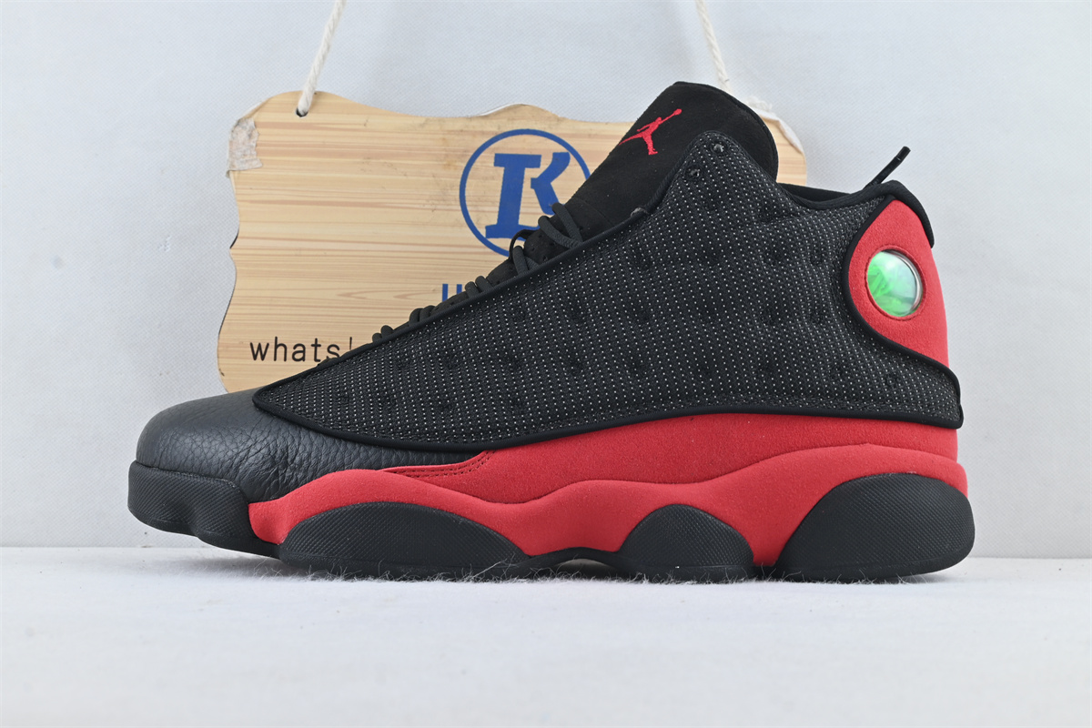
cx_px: 546
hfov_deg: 47.2
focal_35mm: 41
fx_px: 1251
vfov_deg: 32.4
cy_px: 364
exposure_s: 1/13
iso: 110
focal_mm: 27.5
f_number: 10
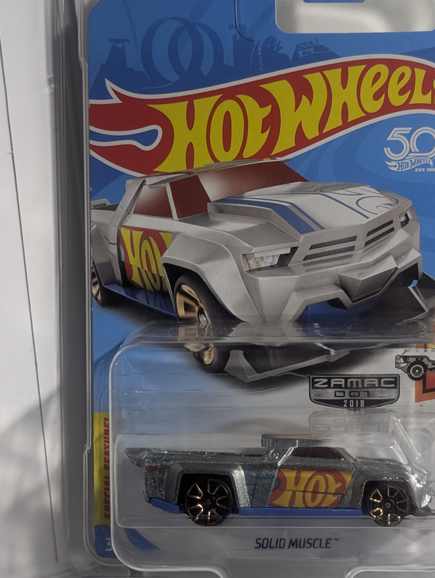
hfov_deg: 21.0
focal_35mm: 70
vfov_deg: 27.7
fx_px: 1170
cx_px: 292
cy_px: 337
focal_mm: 6.9
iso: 362
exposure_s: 1/153
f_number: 1.68
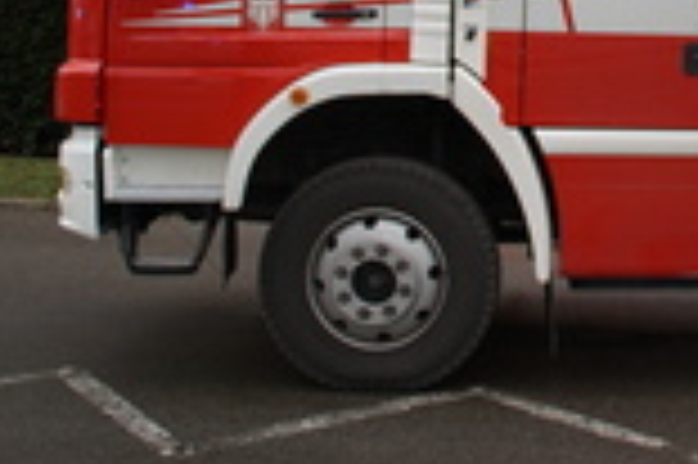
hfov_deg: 22.6
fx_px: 1646
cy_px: -104
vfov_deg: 15.4
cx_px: 761
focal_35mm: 85
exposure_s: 1/160
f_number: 4
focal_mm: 22
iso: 100
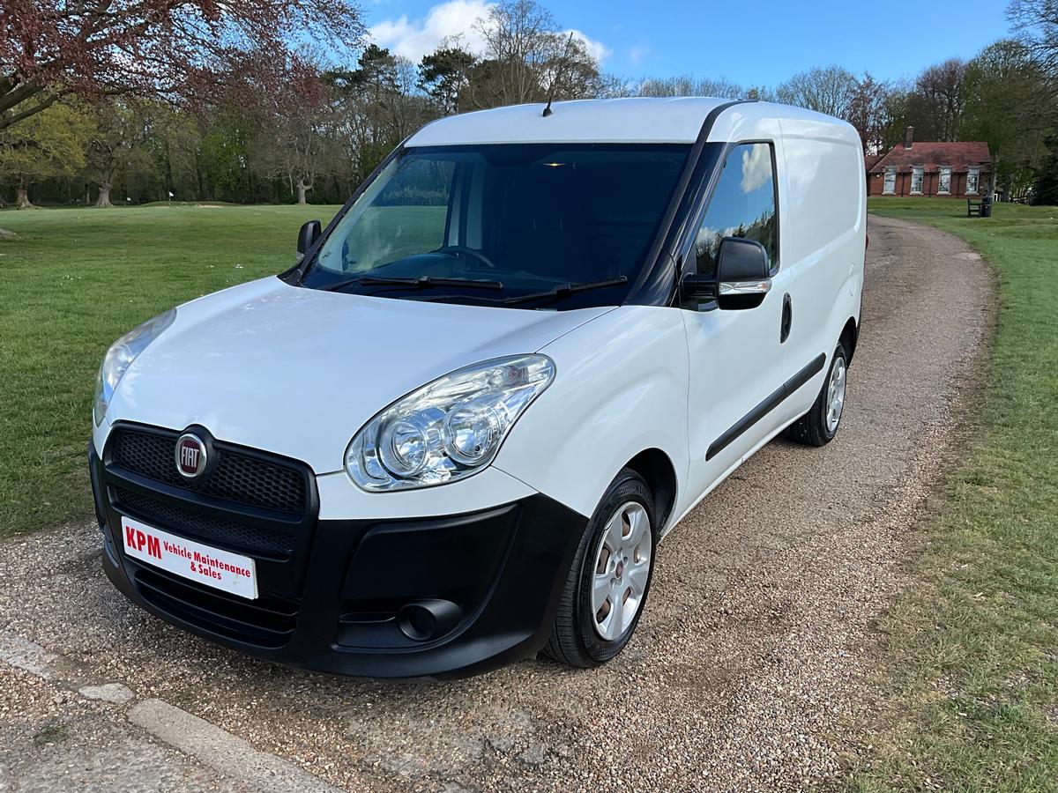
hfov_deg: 61.7
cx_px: 529
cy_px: 396
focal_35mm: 29
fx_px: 886
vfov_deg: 48.2
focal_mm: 3
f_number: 1.8
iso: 25
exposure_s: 1/962
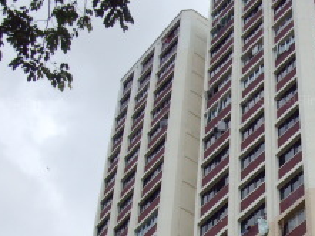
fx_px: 838
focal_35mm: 92
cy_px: 245
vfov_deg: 15.7
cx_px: 349
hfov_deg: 20.3
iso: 80
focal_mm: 6.2
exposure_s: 1/400
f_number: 5.6
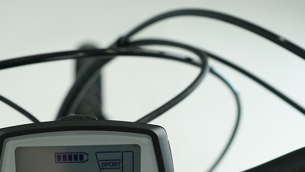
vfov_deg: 15.7
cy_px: 206
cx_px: 83
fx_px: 598
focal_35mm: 74
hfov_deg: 28.2
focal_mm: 32
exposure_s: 1/200
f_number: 5.6
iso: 1600
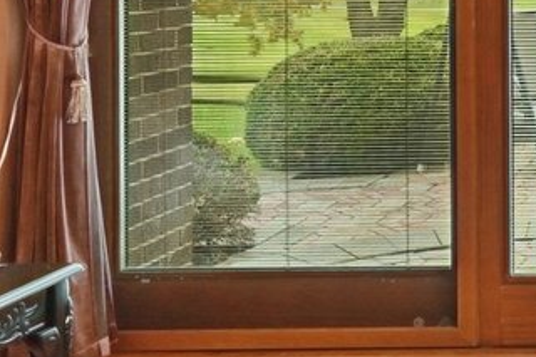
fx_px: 1131
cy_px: -30
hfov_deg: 21.9
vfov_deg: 17.4
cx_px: 819
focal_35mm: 76
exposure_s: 1/60
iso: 320
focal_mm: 15
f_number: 8
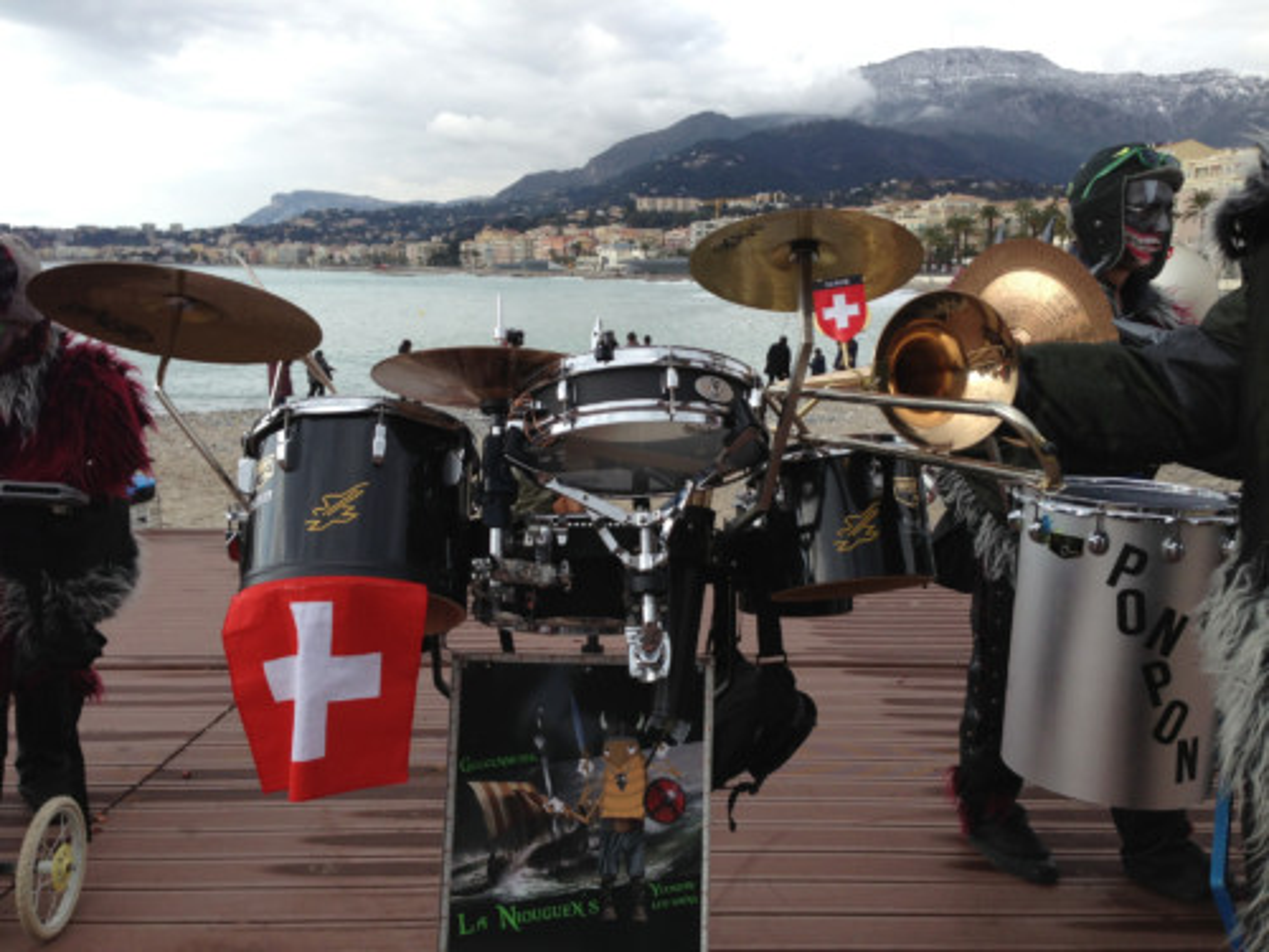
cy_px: 476
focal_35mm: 33
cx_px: 634
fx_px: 1210
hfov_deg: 55.4
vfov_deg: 42.9
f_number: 2.4
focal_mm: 4.13
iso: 50
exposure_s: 1/695
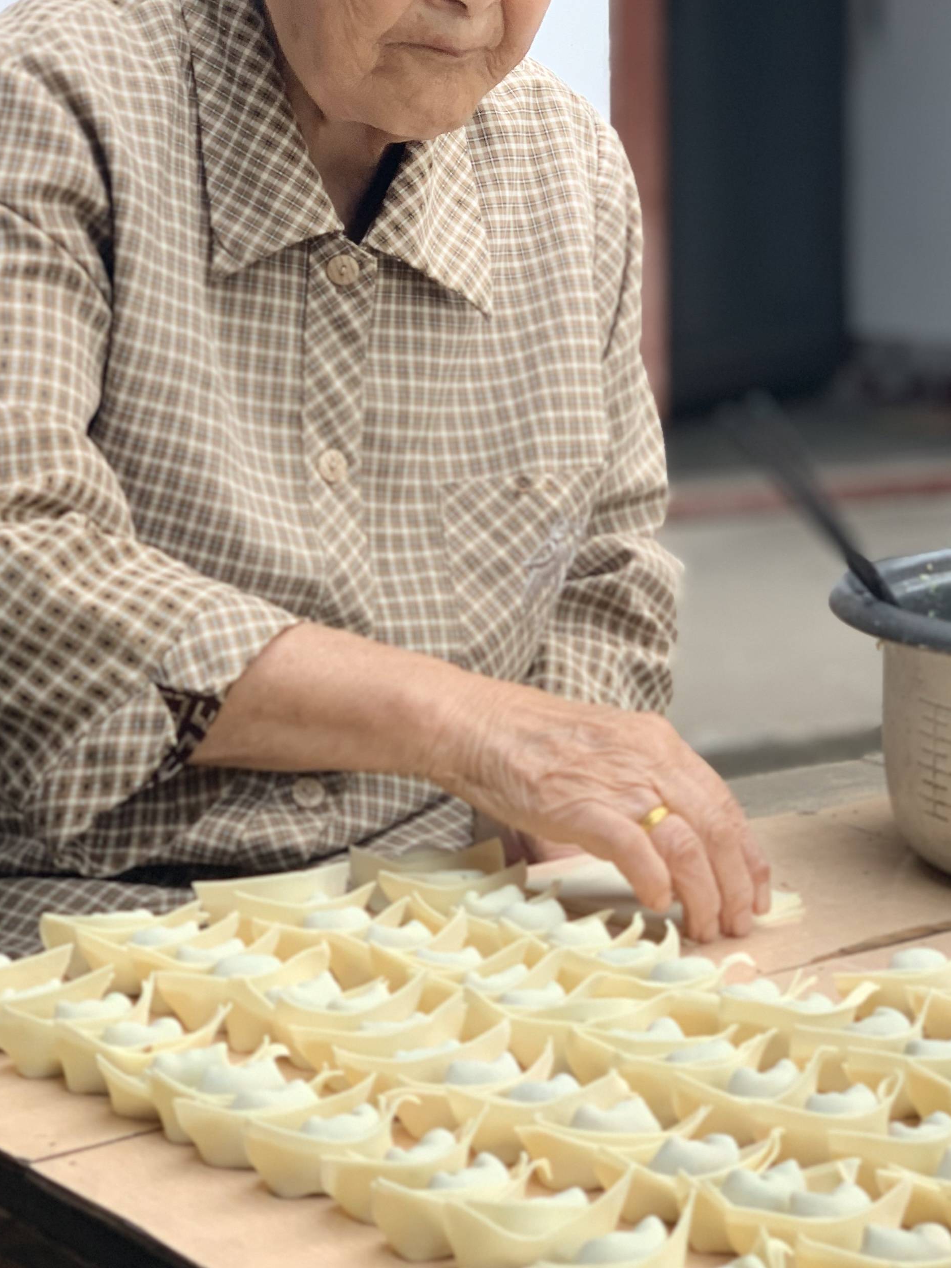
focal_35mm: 84
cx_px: 584
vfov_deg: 23.2
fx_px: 3077
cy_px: 447
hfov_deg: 17.5
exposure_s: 1/122
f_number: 2.4
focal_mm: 6
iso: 64
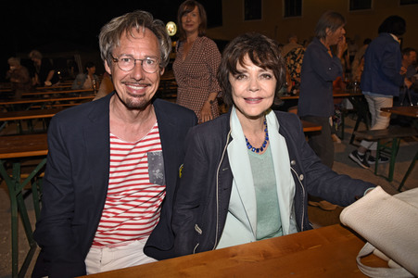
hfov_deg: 62.0
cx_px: 209
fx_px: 348
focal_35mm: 30
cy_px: 139
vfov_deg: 43.5
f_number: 6.3
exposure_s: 1/60
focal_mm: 30
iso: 1000
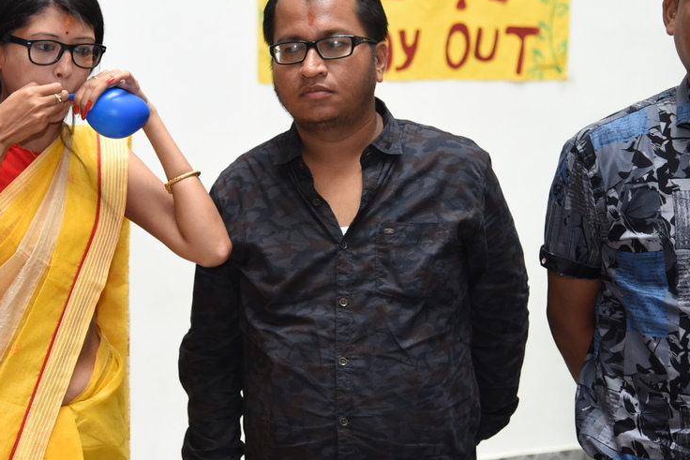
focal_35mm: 91
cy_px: 170
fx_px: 1744
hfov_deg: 22.2
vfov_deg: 15.0
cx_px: 185
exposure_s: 1/125
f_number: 4
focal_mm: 62
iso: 1250
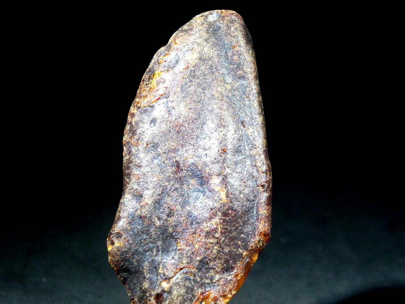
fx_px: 878
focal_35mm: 75
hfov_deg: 26.0
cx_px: 202
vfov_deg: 19.6
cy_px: 152
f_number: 4
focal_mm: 13.4
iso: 370
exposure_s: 1/29.1
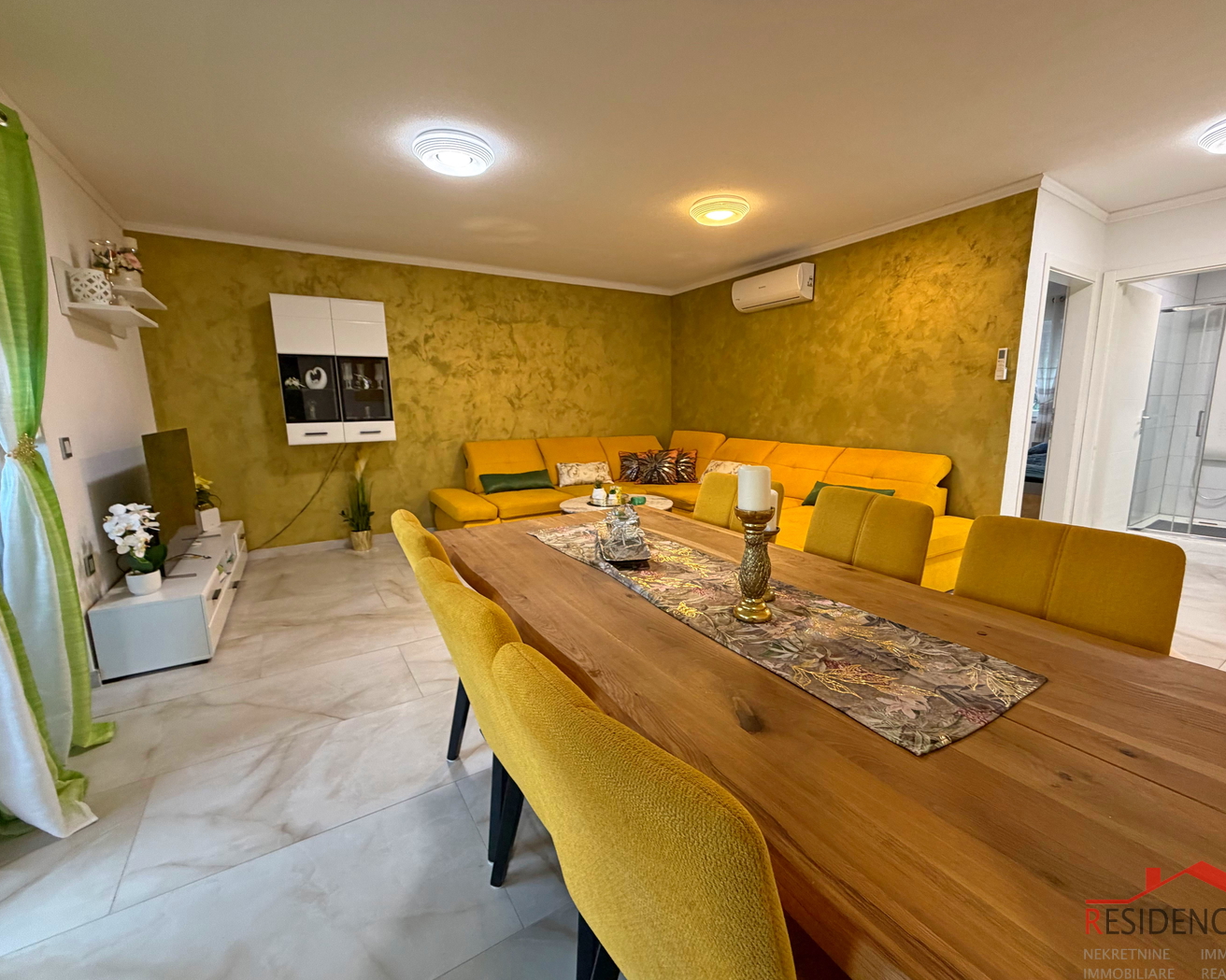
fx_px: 544
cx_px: 641
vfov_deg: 84.0
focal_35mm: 15
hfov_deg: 96.7
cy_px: 502
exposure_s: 1/50
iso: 250
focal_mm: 2.22
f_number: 2.2
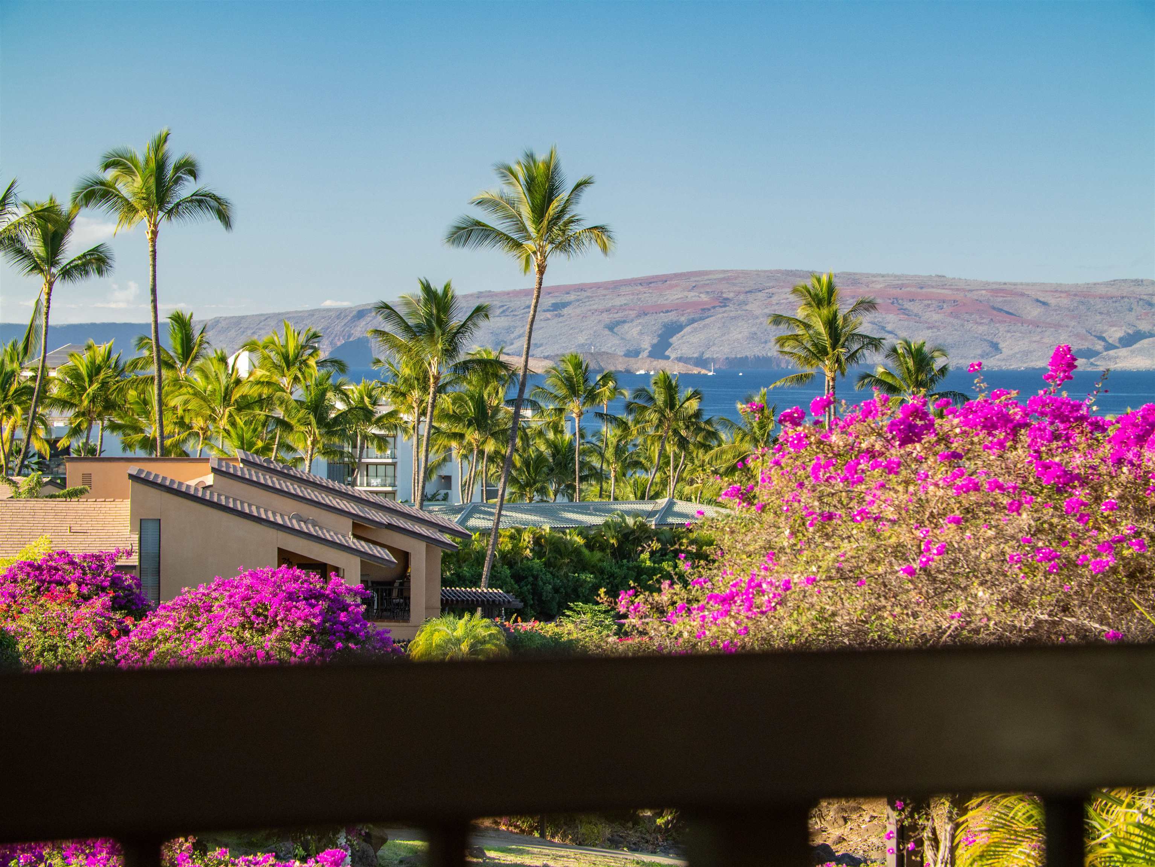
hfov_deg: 14.7
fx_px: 4473
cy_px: 434
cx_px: 578
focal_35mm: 134
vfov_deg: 11.1
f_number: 5.6
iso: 400
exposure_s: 1/250
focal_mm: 67
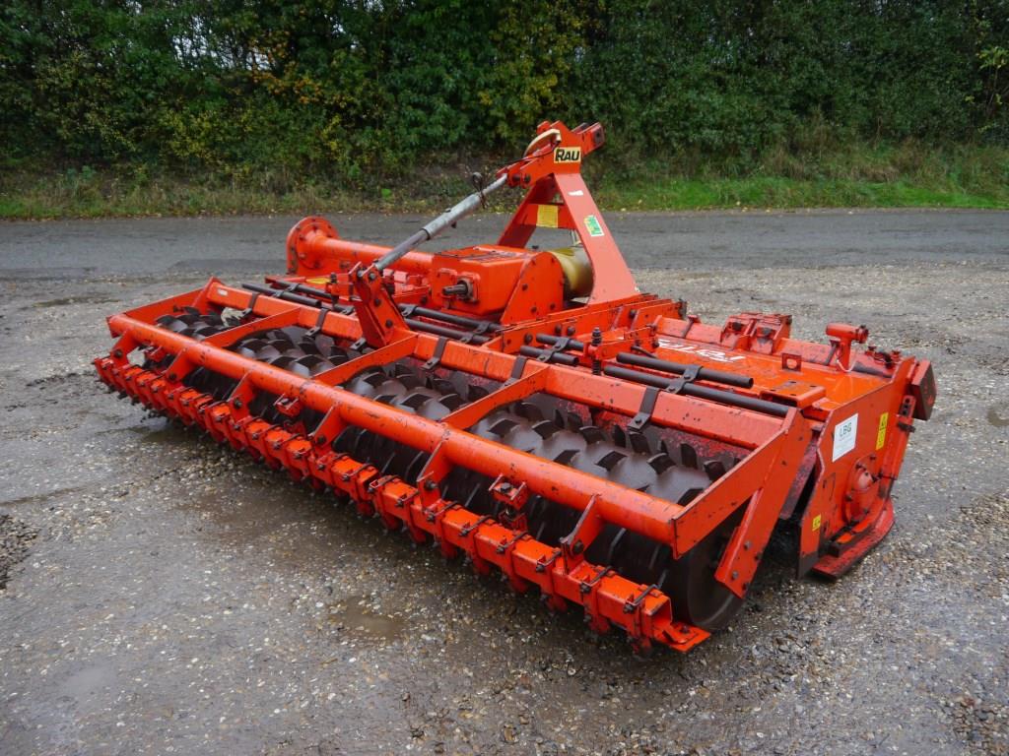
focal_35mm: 30
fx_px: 874
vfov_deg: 46.8
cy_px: 378
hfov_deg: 60.0
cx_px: 504
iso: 160
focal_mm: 15
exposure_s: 1/80
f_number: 3.5
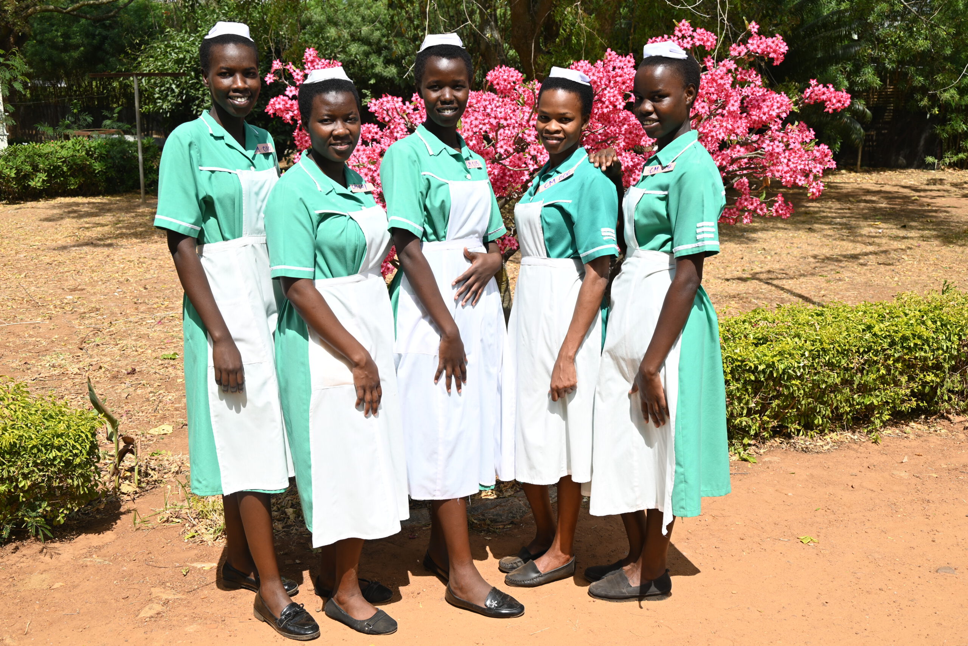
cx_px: 484
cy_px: 323
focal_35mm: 35
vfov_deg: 37.9
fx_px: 941
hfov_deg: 54.4
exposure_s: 1/320
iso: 100
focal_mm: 35
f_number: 6.3
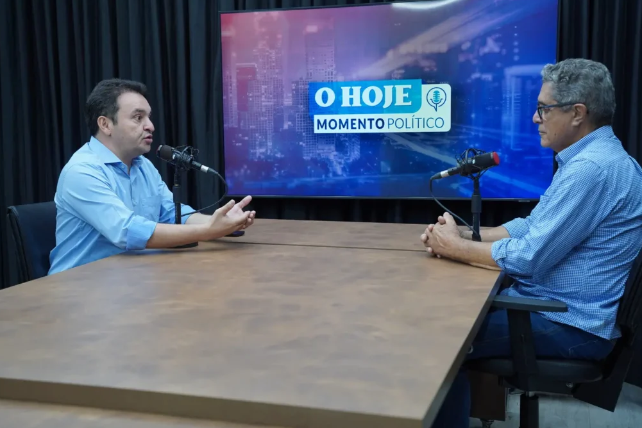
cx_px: 322
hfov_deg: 43.6
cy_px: 214
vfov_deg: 29.9
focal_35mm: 45
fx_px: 803
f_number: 4
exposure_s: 1/160
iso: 500
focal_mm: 44
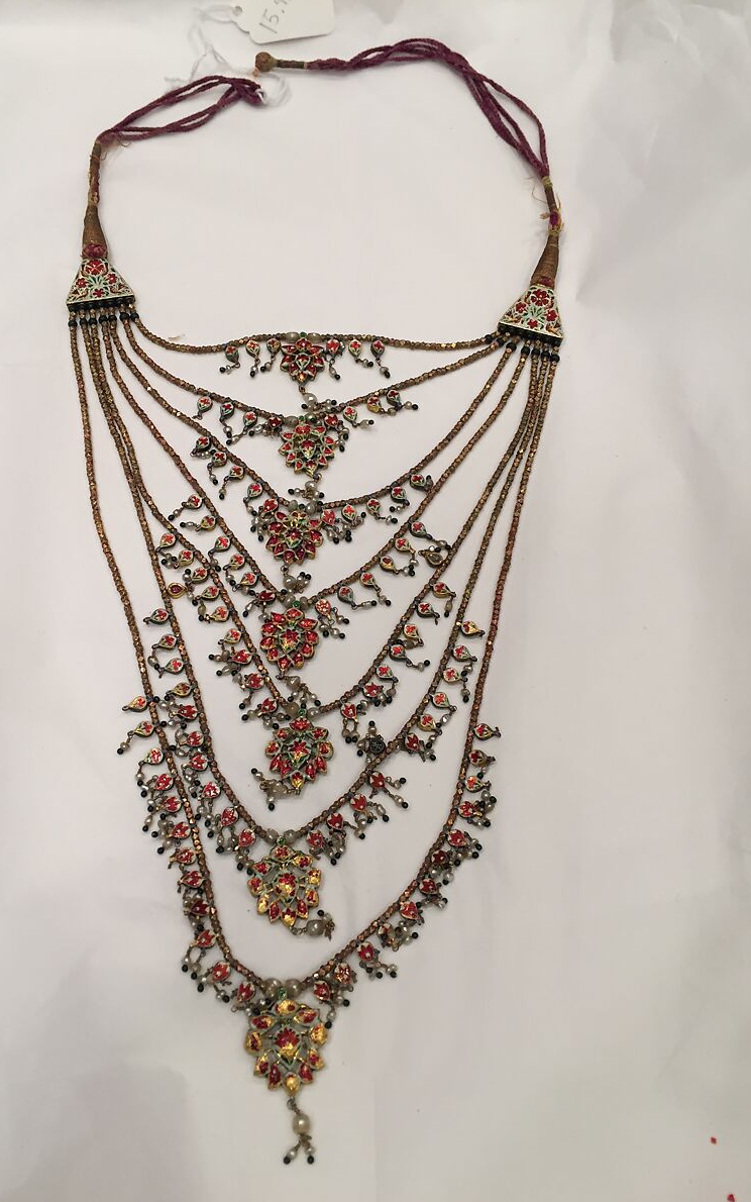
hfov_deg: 40.6
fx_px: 1015
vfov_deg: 61.2
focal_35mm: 31
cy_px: 604
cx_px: 345
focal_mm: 4.15
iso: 32
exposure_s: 1/40
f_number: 2.2
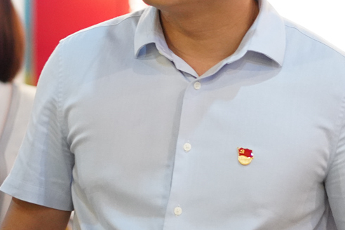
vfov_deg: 7.5
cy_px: 2
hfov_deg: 11.2
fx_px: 1754
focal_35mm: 183
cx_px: 149
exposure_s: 1/60
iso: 3200
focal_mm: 50
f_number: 1.8
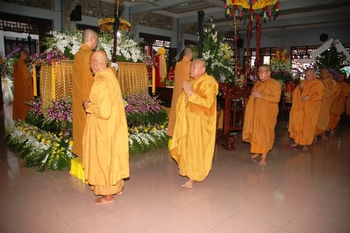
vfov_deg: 47.9
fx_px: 262
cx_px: 175
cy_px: 116
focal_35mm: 27
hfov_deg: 67.4
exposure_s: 1/60
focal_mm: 18
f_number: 4
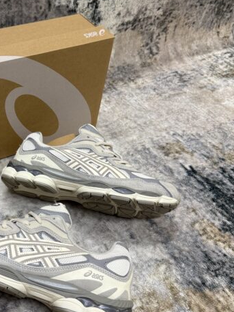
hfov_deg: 33.1
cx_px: 36
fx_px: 378
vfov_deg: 44.8
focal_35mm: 42
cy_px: 154
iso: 125
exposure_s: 1/50
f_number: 1.78
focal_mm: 6.76
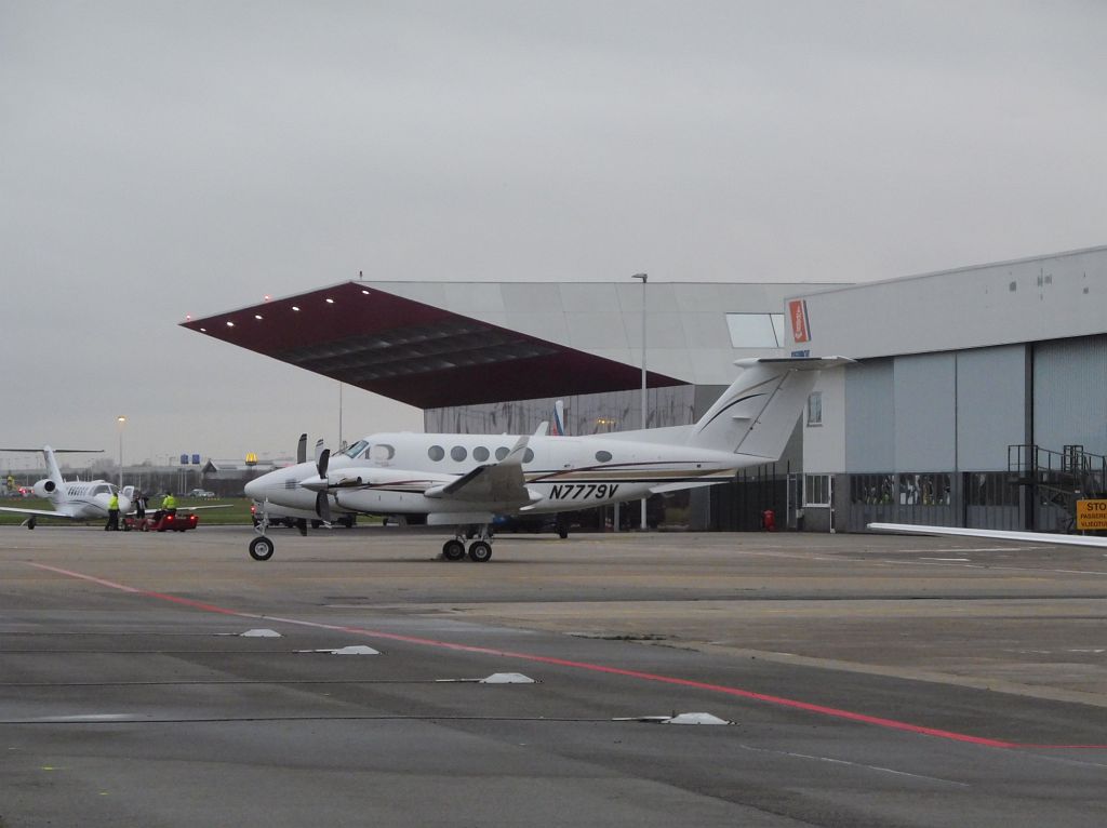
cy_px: 414
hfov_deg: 10.6
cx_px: 554
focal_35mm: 187
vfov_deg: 7.9
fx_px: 5975
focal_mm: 33.3
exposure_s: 1/125
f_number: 5.5
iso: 400
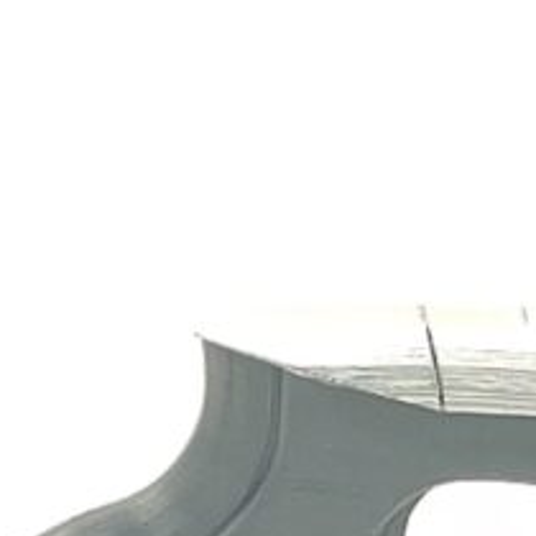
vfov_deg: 26.0
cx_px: 505
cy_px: 528
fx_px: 1104
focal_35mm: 63
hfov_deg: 26.2
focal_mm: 5.43
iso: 50
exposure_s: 1/60
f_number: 1.89
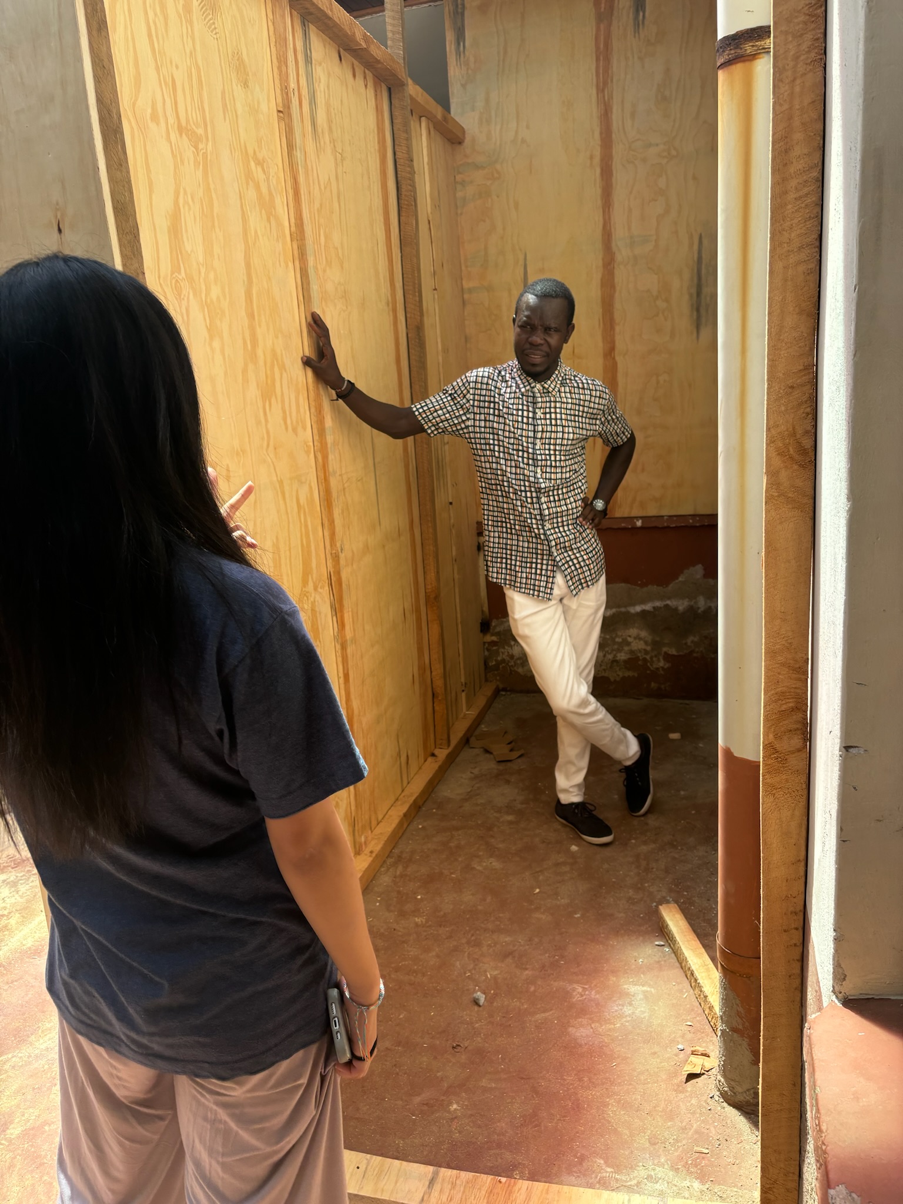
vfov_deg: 67.3
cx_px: 452
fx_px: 904
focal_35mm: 26
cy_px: 602
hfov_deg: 53.1
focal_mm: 5.96
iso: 50
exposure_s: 1/550
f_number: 1.6
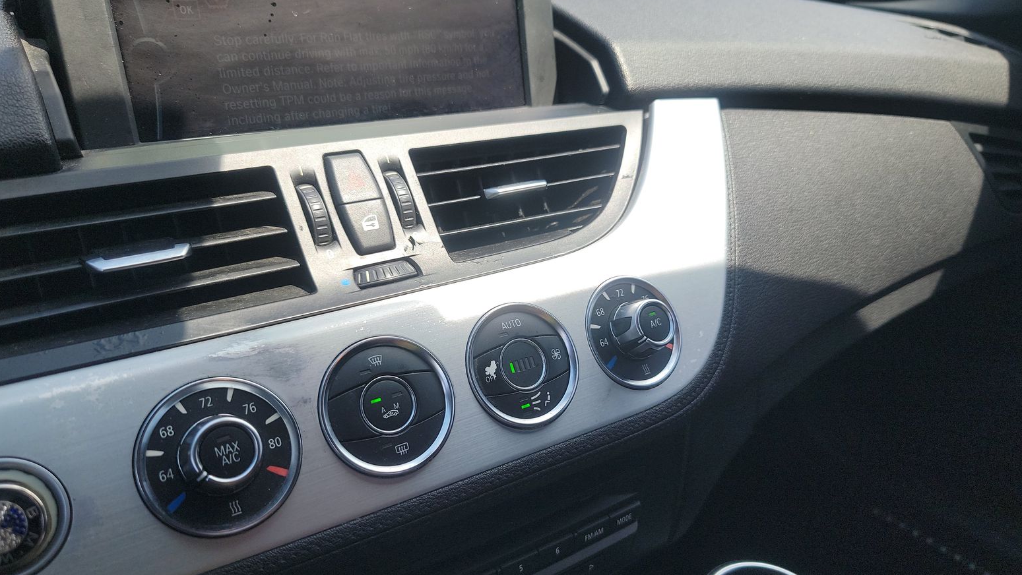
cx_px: 514
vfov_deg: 42.9
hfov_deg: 69.8
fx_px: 732
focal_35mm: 27
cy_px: 301
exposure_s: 1/283
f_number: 1.8
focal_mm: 6.7
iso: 50
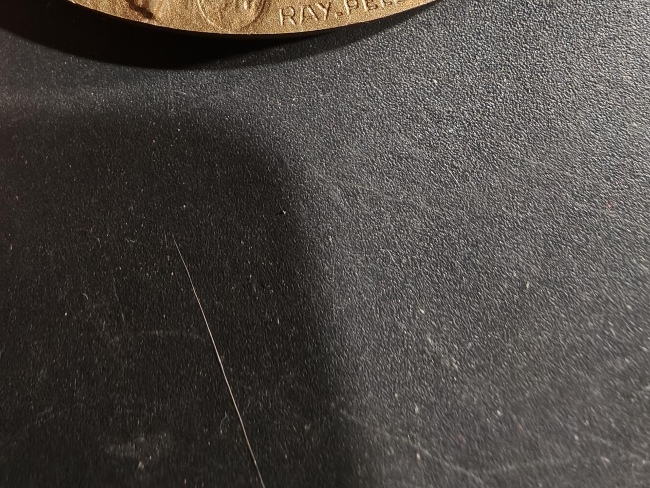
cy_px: 79
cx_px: 322
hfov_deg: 58.3
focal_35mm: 31
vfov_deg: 42.8
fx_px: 582
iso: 160
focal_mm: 2.32
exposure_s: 1/52
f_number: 2
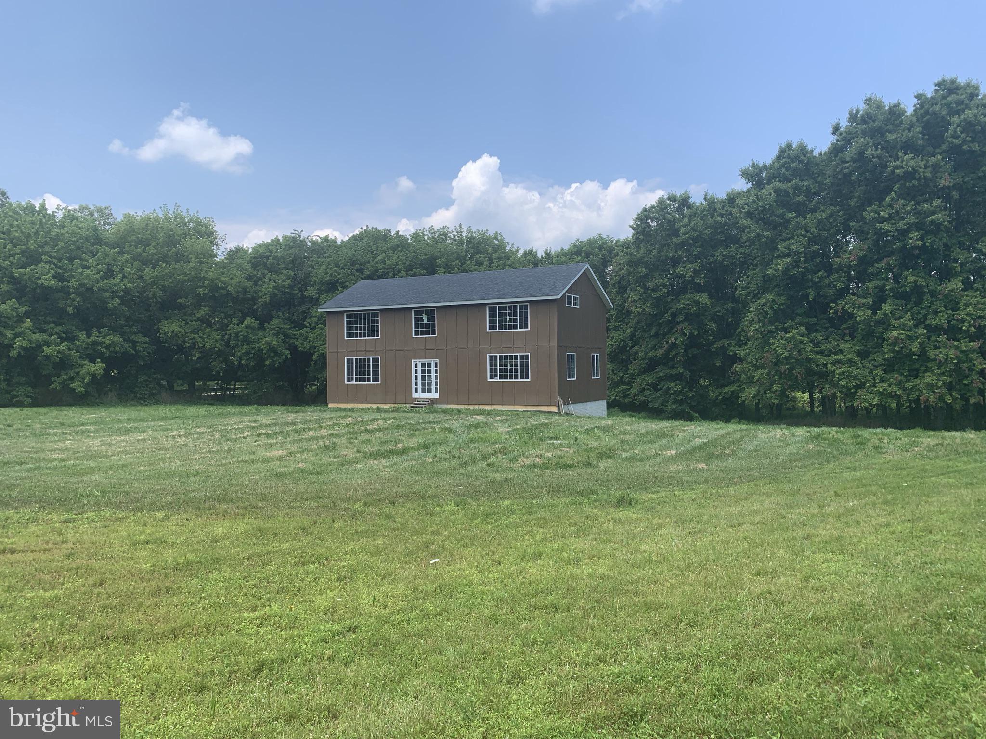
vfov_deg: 53.1
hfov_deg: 67.3
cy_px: 370
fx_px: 741
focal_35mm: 26
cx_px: 493
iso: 25
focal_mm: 4.25
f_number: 1.8
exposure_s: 1/1406
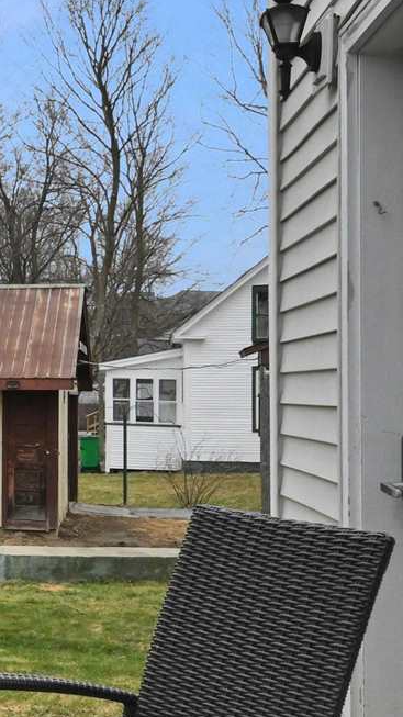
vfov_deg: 30.5
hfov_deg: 15.8
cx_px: -230
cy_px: 292
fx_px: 1312
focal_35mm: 69
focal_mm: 14
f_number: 14
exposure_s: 1/640
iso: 2000
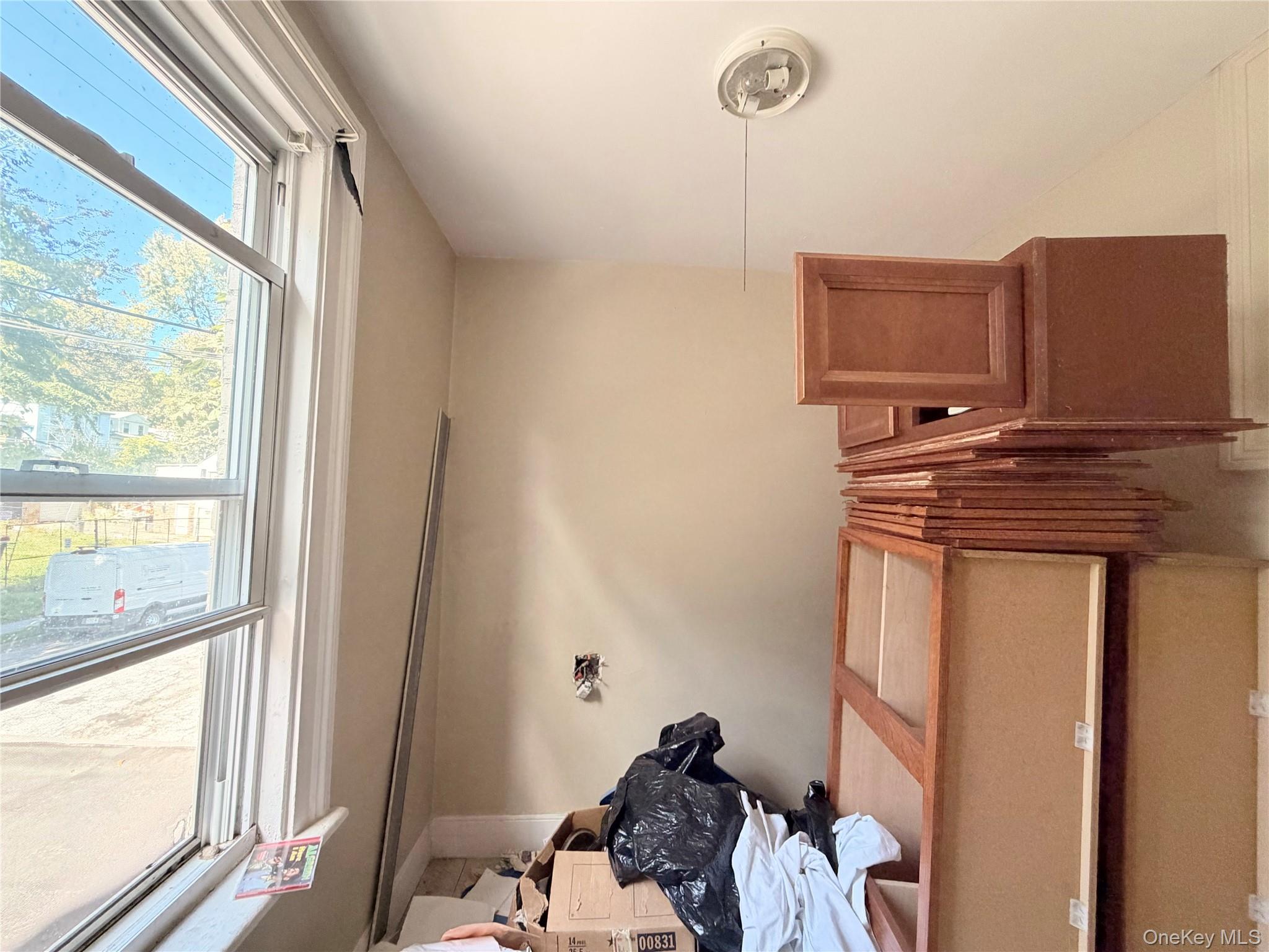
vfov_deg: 85.7
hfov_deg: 102.1
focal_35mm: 14
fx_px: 513
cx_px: 634
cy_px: 476
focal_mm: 2.22
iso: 320
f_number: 2.2
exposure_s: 1/121
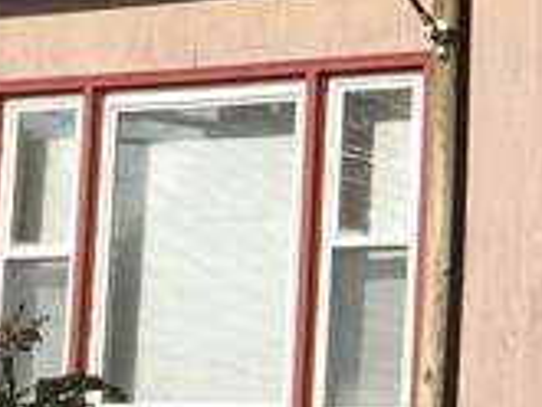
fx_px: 2820
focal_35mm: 180
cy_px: 253
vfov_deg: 8.3
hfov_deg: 10.5
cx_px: 893
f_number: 2.2
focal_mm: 4.15
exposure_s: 1/1721
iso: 32
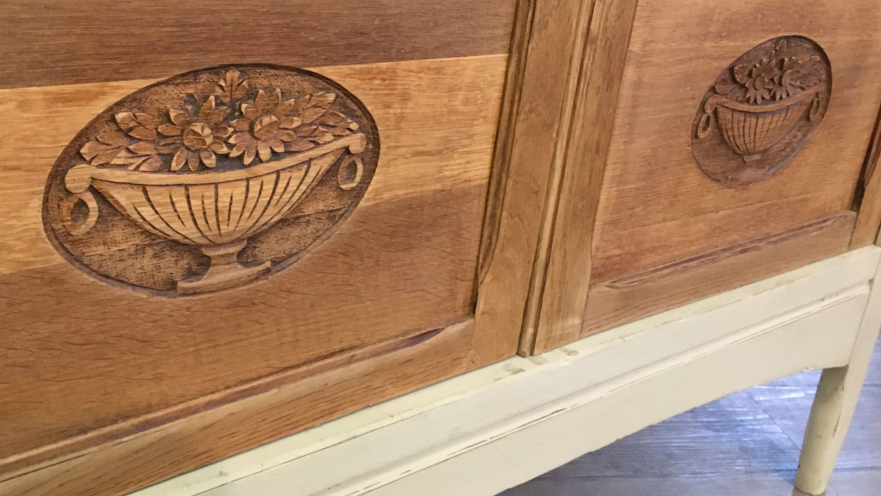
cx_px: 375
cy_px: 151
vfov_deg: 30.1
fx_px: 911
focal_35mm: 39
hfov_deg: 51.4
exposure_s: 1/17
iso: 250
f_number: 2.2
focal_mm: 4.15
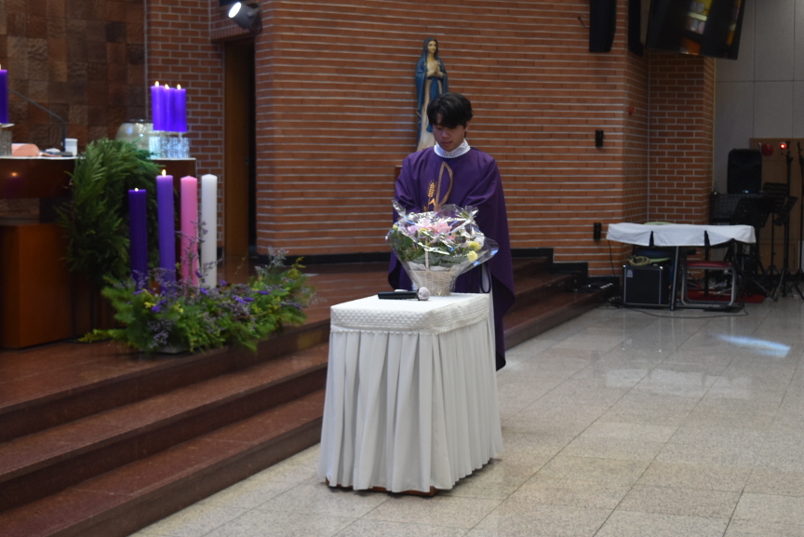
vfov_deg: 23.0
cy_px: 240
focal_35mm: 59
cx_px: 449
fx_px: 1318
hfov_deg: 33.9
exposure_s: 1/60
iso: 450
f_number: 4.5
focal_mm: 34
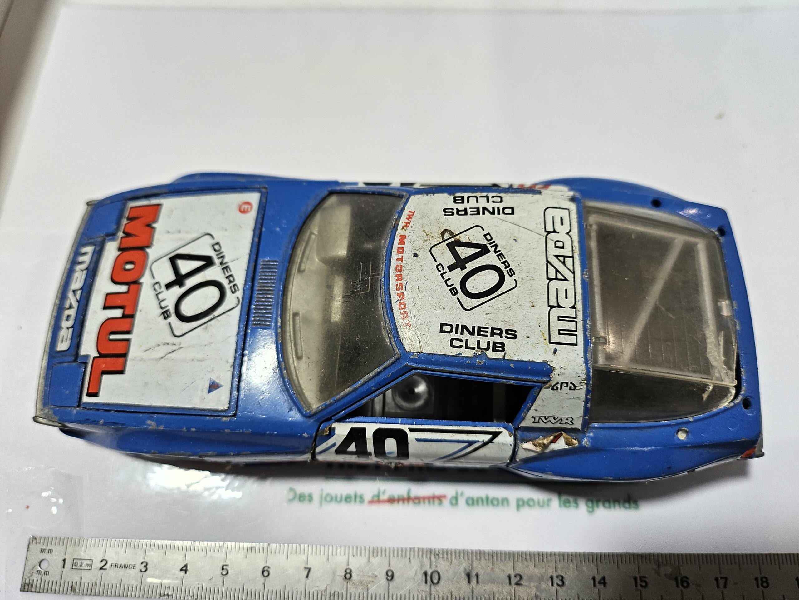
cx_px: 400
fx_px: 554
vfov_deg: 56.8
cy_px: 300
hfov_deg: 71.6
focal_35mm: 24
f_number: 1.8
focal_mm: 5
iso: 100
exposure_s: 1/100
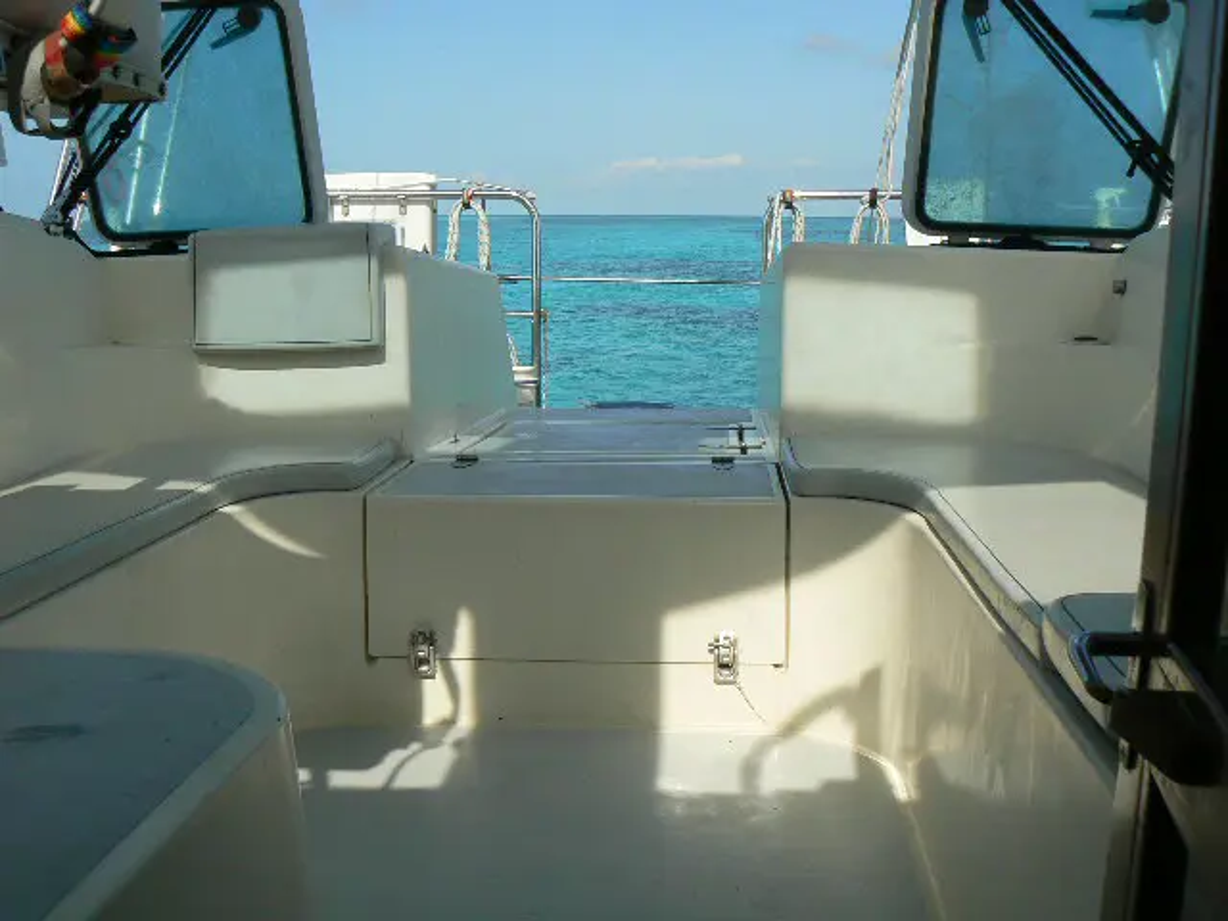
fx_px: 1277
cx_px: 614
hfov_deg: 51.4
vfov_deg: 39.7
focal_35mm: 36
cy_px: 460
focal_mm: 6
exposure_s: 1/400
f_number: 6.3
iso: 80
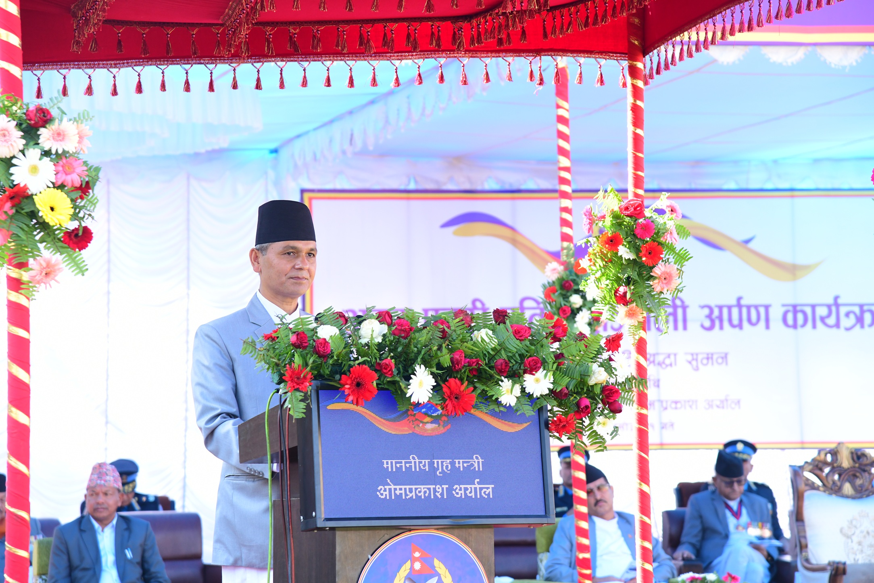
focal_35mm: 120
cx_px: 437
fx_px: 2913
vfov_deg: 11.4
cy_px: 292
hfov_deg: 17.1
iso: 800
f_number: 6.3
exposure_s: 1/200
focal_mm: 120
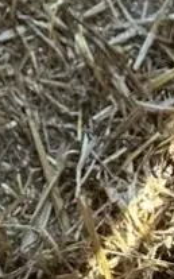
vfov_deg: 9.7
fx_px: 1247
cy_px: -574
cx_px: -181
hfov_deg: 7.6
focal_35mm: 164
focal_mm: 6.86
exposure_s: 1/429
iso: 80
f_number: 1.78
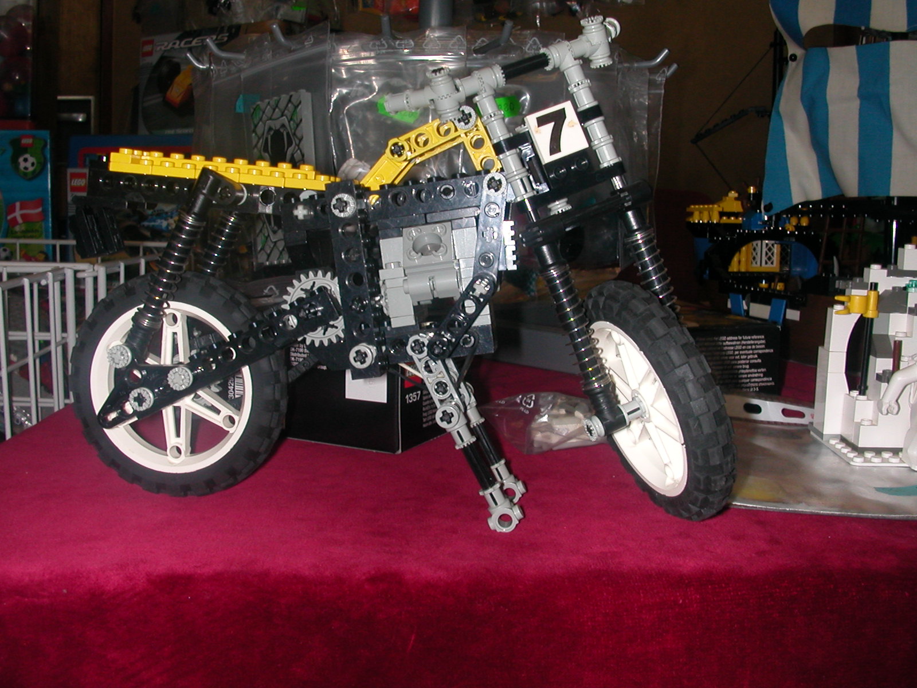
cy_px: 344
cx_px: 458
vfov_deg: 38.7
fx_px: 980
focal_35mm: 37
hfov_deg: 50.1
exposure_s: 1/59.9
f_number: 4.5
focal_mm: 5.6
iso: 100
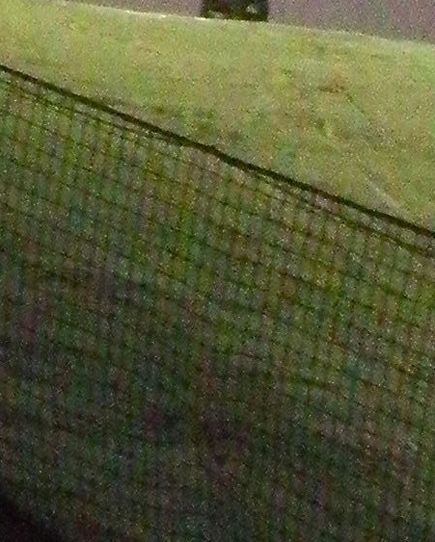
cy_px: -272
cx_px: 178
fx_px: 7911
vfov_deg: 3.9
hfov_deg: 3.1
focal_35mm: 492
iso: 800
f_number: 5.1
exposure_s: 1/125
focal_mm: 14.3
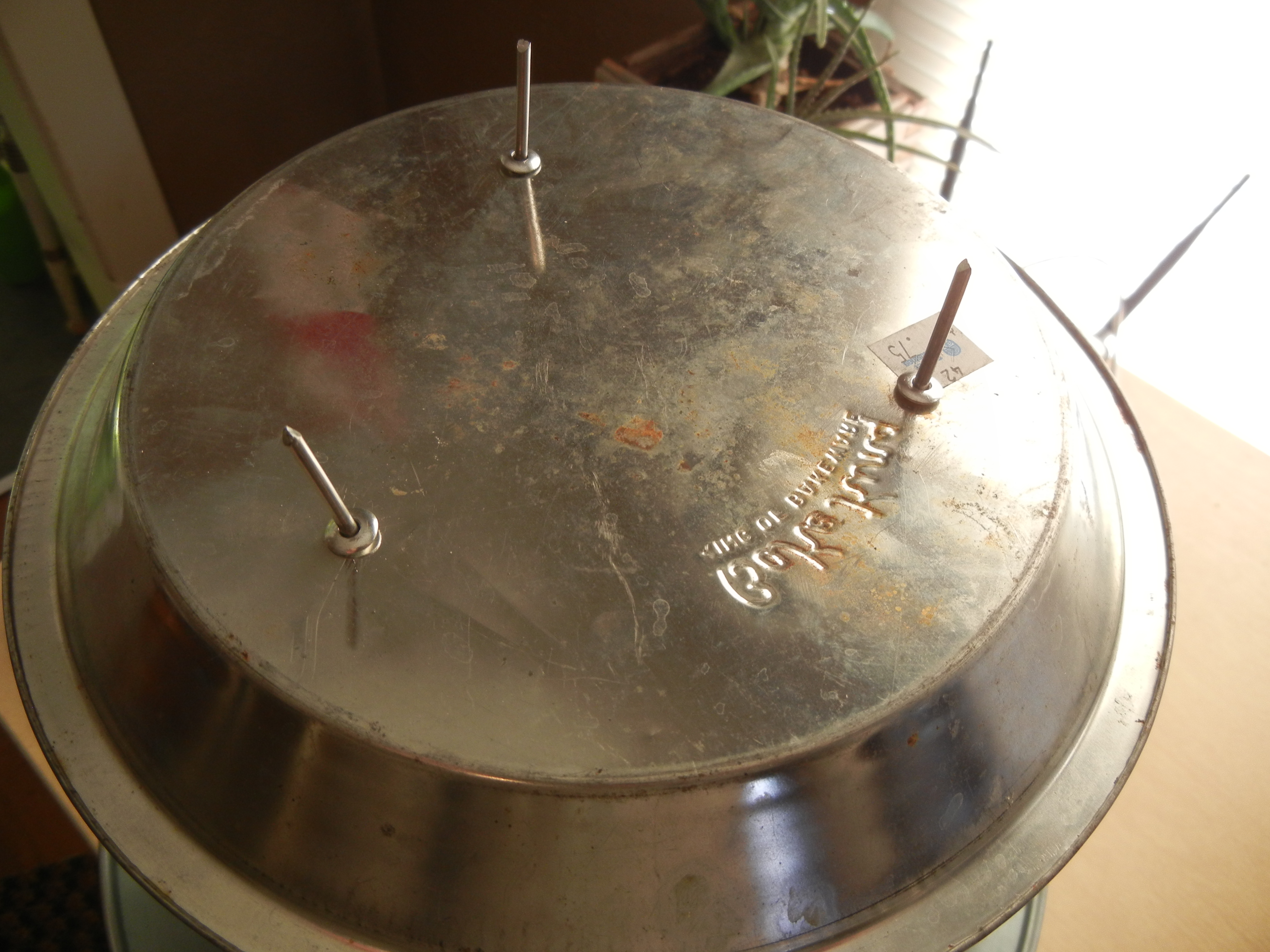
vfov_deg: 46.8
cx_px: 635
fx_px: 1101
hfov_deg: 60.0
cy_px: 476
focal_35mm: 30
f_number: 3.5
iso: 160
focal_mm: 5.4
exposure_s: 1/56.5
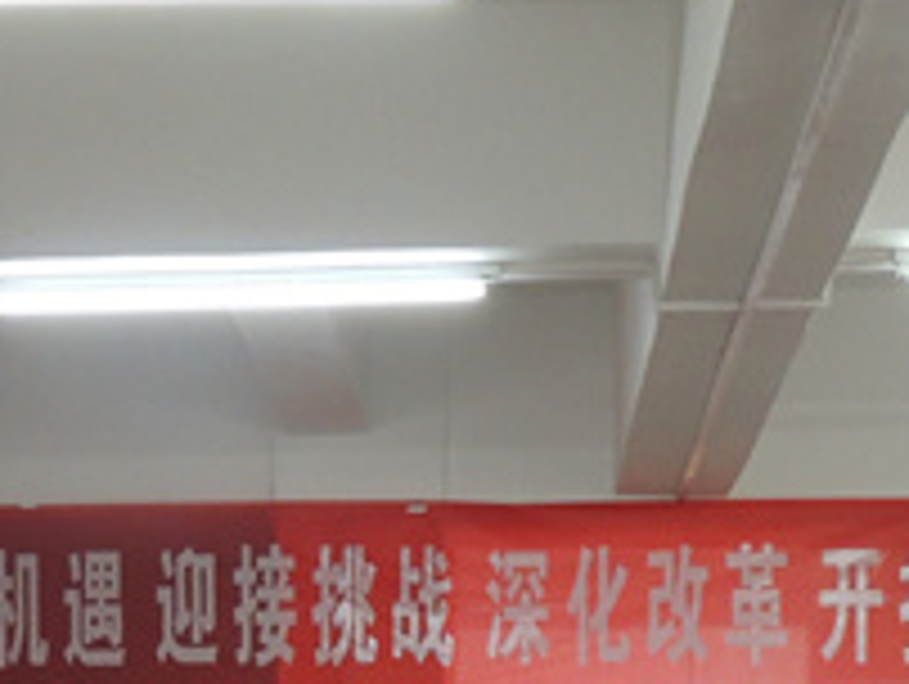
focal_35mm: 106
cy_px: 1069
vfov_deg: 13.1
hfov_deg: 18.5
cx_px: 495
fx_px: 2787
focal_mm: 5.8
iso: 400
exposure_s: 1/30
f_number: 3.2
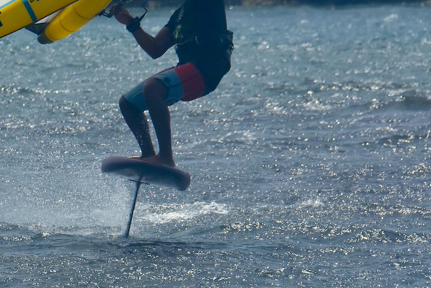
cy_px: 155
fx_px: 9008
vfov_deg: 1.8
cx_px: -35
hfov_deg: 2.7
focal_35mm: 752
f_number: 9
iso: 640
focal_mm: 210
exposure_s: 1/5000
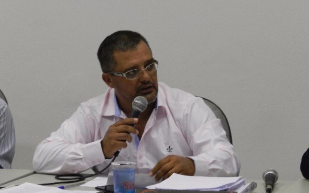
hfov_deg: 13.5
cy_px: 106
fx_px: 1305
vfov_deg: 8.5
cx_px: 154
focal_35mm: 155
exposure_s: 1/20
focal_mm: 25.7
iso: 400
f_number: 5.1
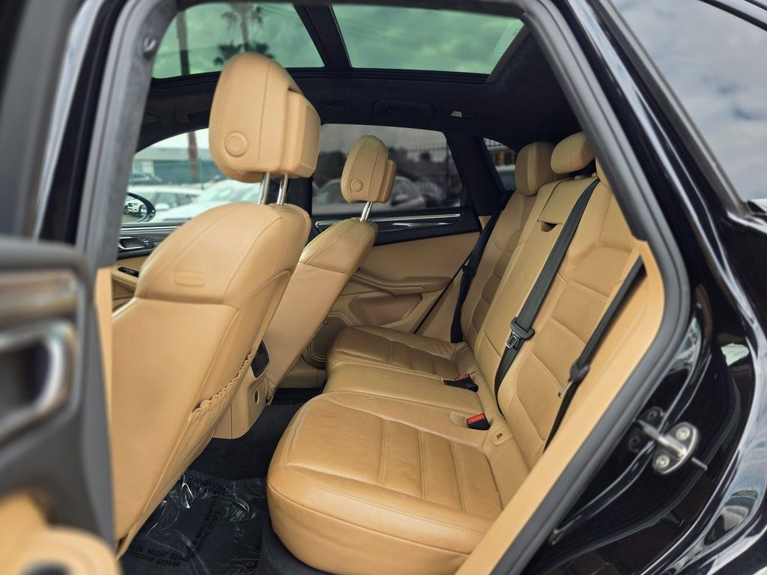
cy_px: 288
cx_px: 384
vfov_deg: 58.9
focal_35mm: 23
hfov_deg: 73.9
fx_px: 510
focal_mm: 6.3
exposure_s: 1/180
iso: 40
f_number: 1.7
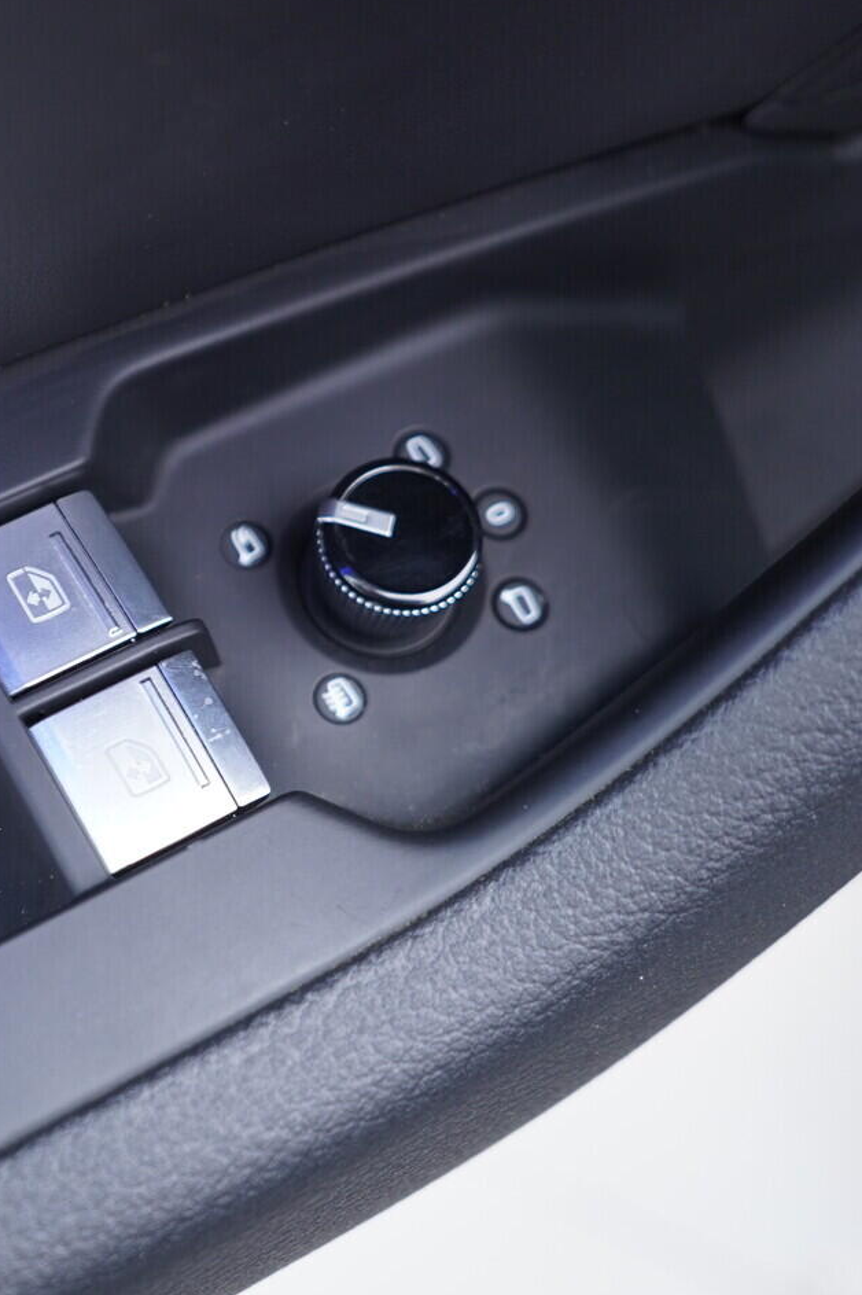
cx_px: 93
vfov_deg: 36.3
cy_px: 639
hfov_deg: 24.0
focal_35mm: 55
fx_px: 1977
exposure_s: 1/40
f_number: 2.8
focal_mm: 24
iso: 400
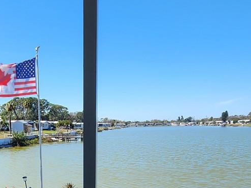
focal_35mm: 42
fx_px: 304
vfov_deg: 31.2
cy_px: 197
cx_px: 45
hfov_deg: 42.5
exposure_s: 1/1265
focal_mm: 2.2
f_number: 2.2
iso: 50
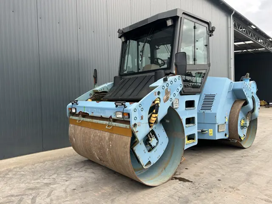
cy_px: 102
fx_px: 204
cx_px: 136
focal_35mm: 26
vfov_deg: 53.1
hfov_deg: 67.3
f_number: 1.5
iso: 40
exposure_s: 1/121
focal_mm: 5.7
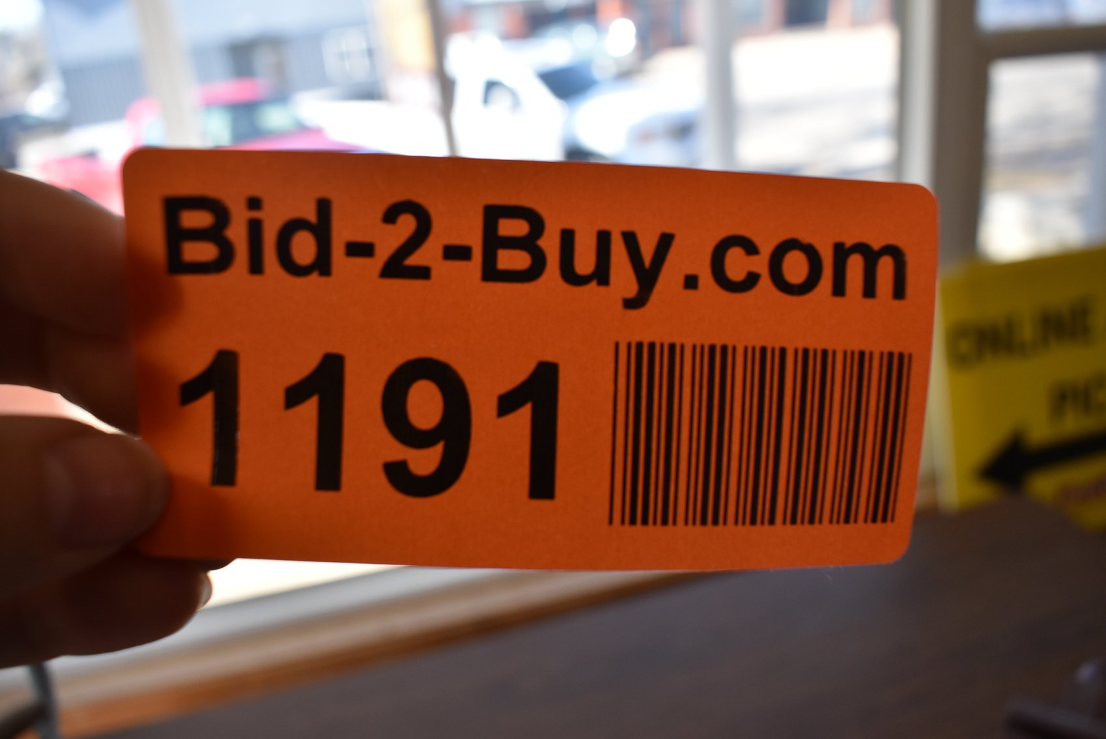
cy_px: 370
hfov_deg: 67.3
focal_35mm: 27
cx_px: 553
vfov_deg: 48.0
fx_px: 830
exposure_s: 1/250
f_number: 5
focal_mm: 18
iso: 400
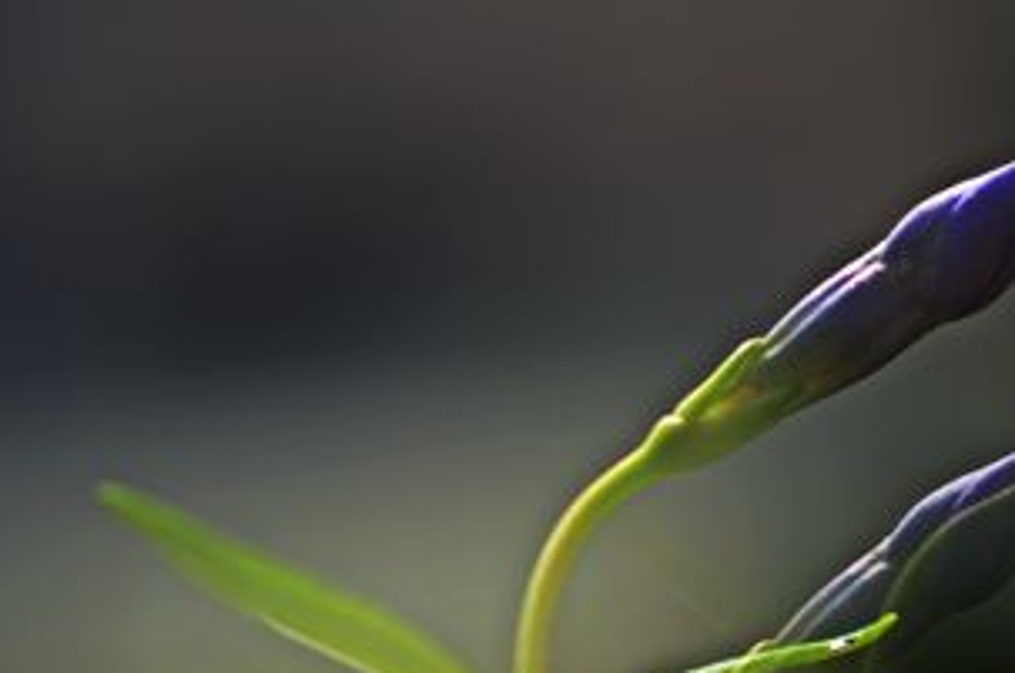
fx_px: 3350
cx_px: 975
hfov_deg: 16.9
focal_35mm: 119
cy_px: 531
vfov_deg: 11.4
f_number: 3.2
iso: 400
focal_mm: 40
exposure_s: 1/4000
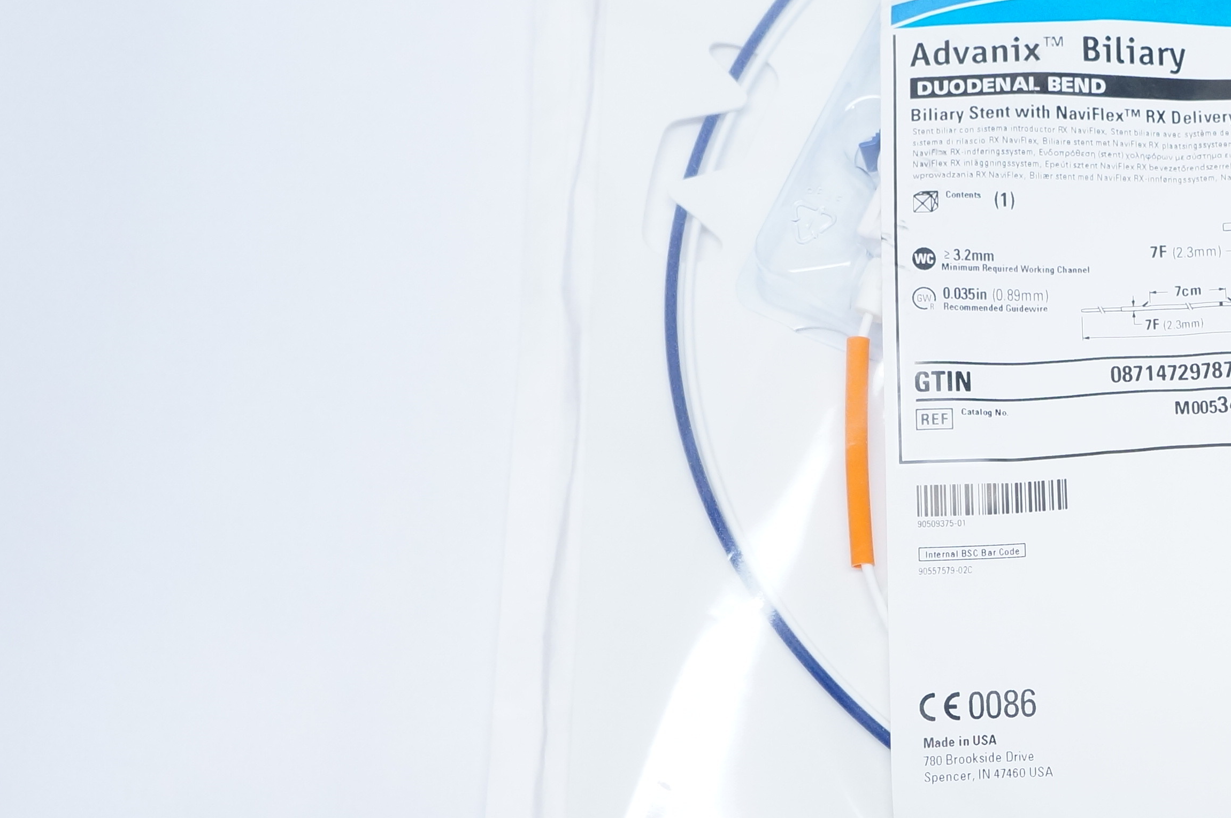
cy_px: 546
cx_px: 1286
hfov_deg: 29.0
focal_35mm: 64
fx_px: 2186
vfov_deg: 21.1
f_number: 4.5
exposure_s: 1/100
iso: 800
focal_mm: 20
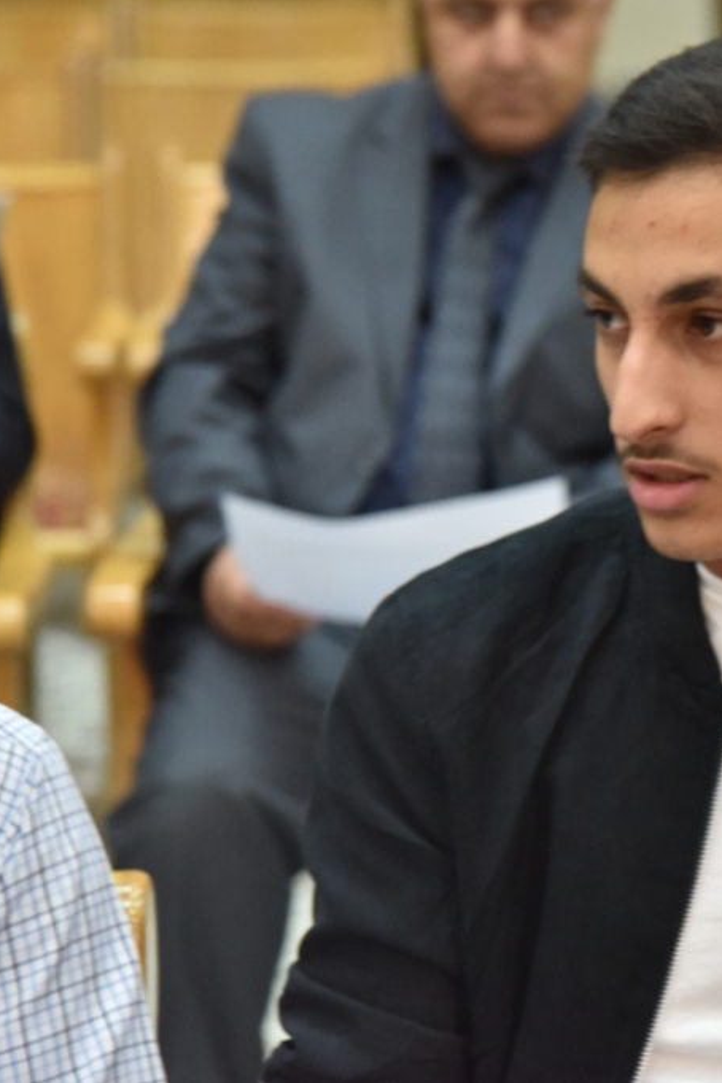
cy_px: 542
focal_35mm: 158
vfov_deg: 13.0
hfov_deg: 8.6
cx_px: 679
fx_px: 4753
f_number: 5.6
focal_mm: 105
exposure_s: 1/125
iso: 2000
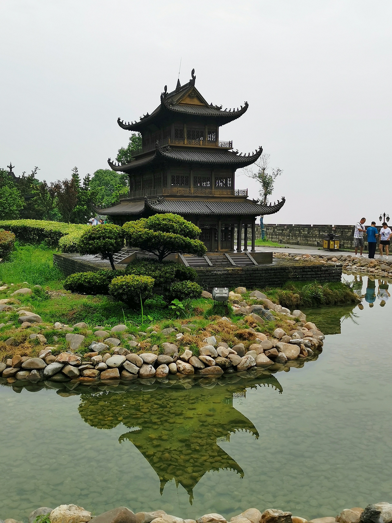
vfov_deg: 50.1
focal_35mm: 37
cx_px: 196
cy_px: 262
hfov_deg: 38.7
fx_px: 559
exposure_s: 1/2105
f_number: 1.4
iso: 50
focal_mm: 4.66
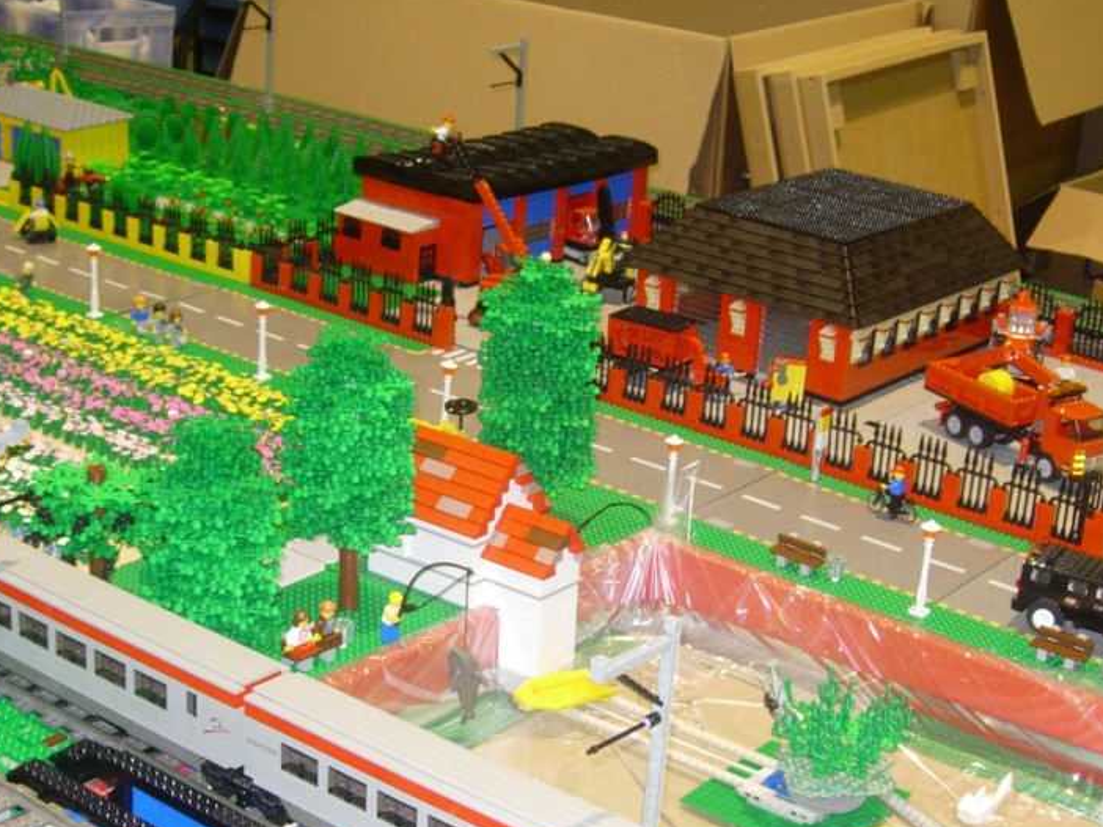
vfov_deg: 22.5
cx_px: 621
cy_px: 549
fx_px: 2070
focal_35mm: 65
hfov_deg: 29.8
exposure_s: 1/14.2
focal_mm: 7.8
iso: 79
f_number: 2.8
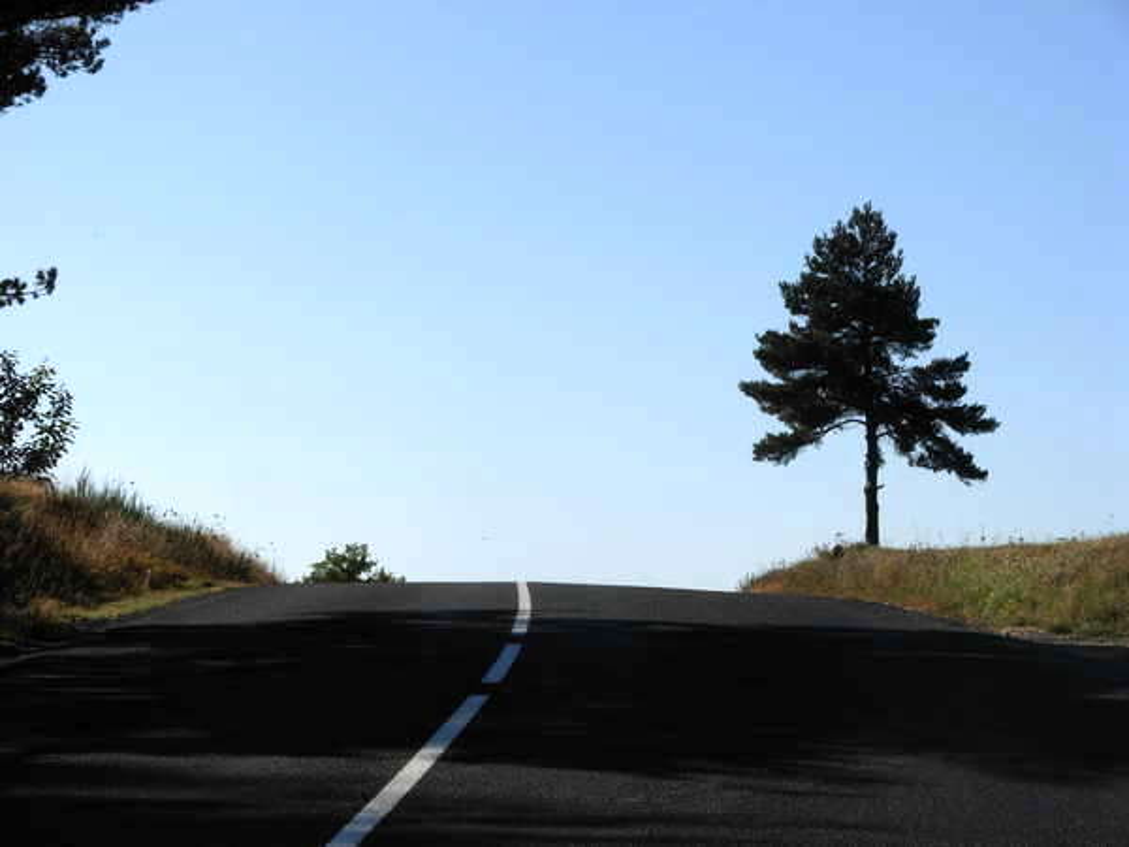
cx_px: 564
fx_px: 3392
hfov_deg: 18.9
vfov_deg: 14.2
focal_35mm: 104
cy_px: 424
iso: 79
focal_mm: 17.2
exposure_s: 1/645
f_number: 6.8
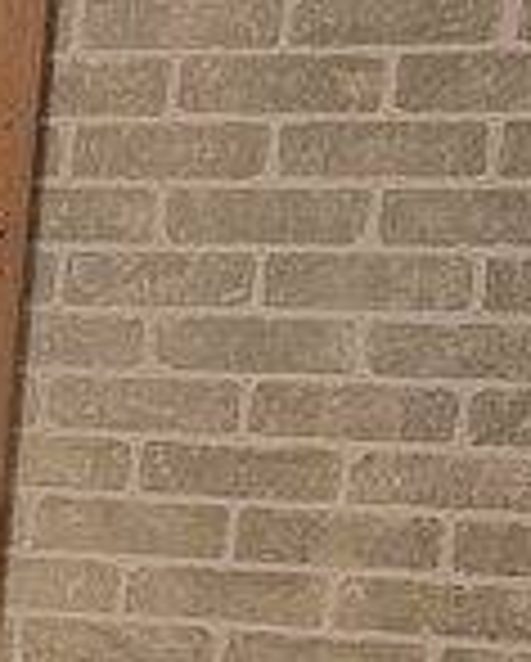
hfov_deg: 7.8
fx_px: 3058
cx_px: -1323
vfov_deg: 12.0
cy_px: 856
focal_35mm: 156
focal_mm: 6.3
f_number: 1.7
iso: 250
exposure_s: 1/120
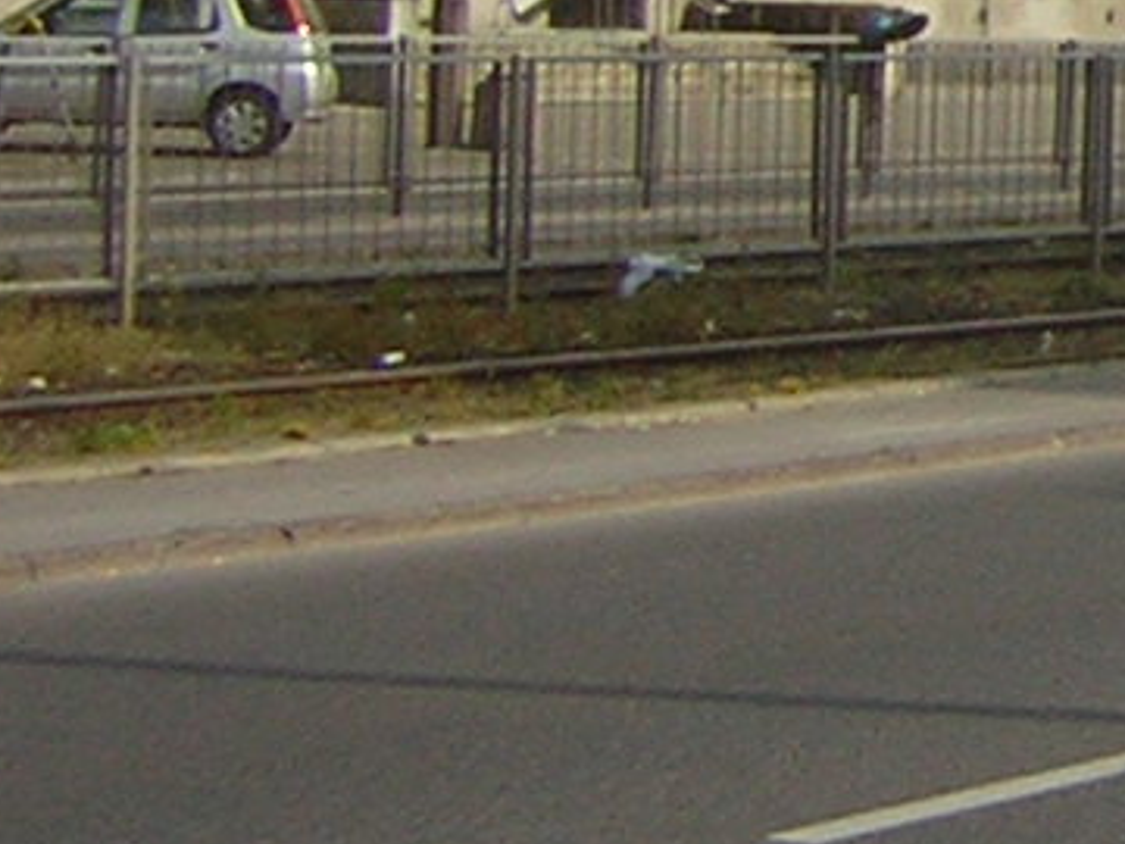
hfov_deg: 10.9
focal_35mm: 160
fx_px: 5200
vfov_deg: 9.1
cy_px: -331
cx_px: 2450
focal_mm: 4.7
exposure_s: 1/344
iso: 50
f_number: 5.2
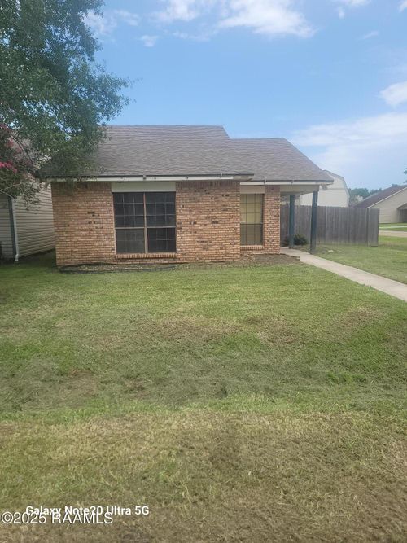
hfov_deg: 54.9
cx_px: 204
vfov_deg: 69.4
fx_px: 392
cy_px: 272
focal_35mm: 25
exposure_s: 1/628
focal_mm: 7
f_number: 1.8
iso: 20
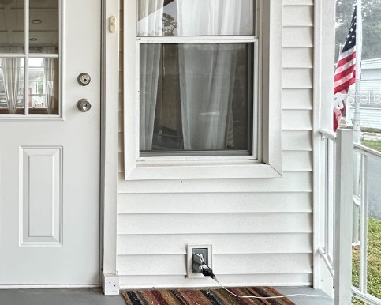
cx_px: 17
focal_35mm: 29
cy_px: 97
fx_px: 327
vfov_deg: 48.9
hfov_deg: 51.0
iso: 250
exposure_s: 1/99
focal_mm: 2.22
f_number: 2.2
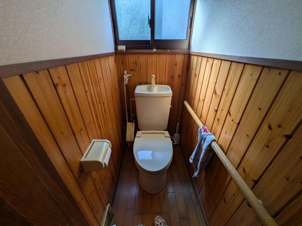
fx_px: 122
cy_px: 113
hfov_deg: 102.0
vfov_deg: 85.7
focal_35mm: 14
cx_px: 151
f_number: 2.2
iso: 48
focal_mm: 1.83
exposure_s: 1/233
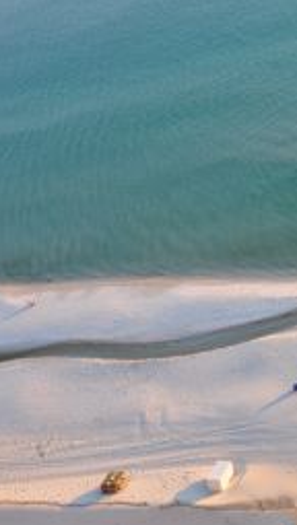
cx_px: 361
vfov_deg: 32.8
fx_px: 893
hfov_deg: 17.9
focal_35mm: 64
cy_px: 270
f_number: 8
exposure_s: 1/60
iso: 200
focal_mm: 26
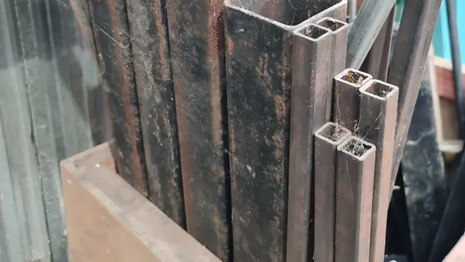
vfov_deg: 31.1
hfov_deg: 54.0
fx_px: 456
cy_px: 48
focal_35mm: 37
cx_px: 236
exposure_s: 1/50
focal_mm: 7
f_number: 1.8
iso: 500
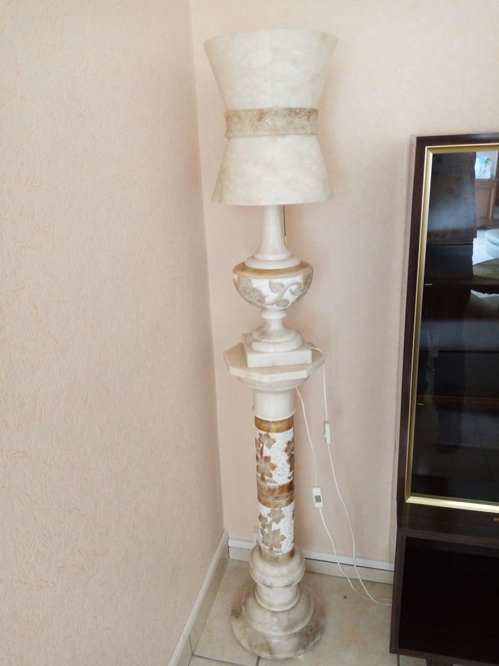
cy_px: 333
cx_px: 250
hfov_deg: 53.1
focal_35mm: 26
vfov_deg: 67.3
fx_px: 500
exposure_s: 1/25
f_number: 1.8
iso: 360
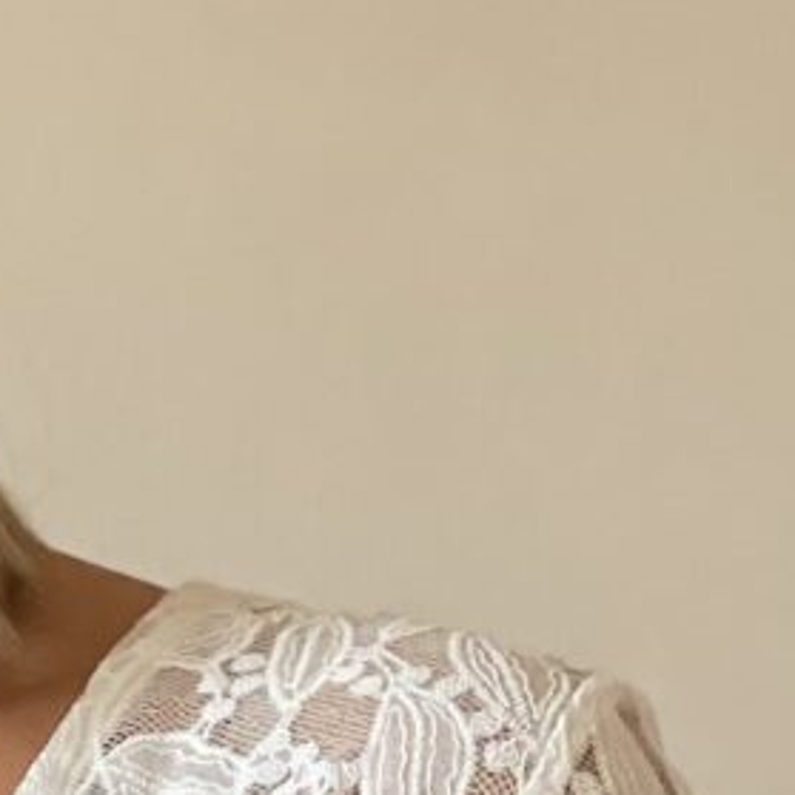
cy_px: 1516
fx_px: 8756
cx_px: -544
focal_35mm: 337
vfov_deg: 5.1
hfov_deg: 5.1
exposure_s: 1/122
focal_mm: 6
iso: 32
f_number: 2
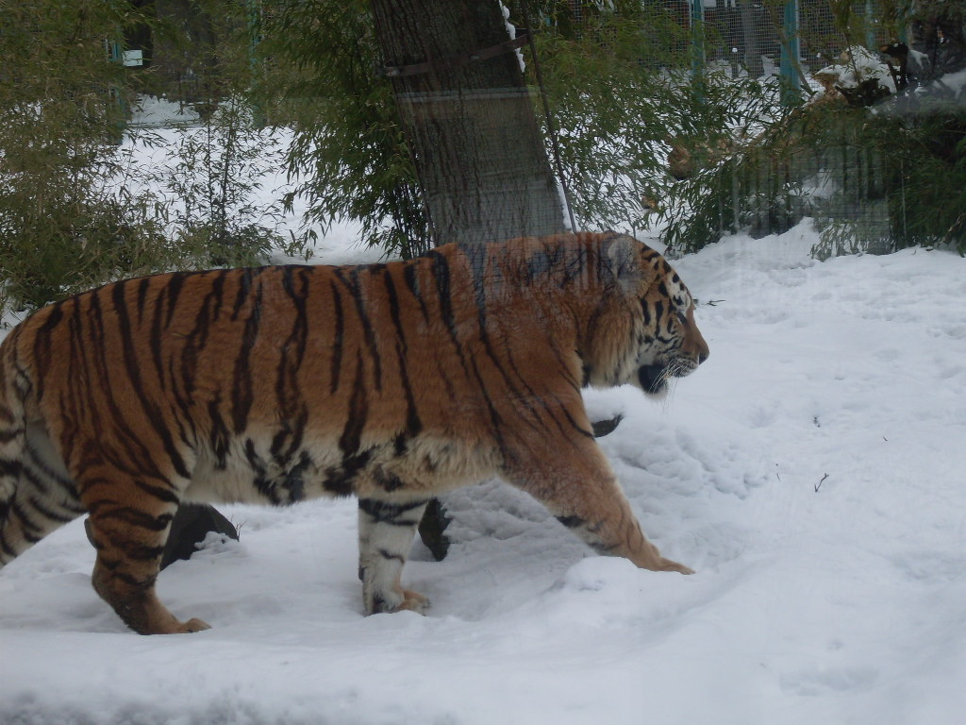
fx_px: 2567
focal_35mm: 92
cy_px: 362
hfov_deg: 21.3
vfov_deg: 16.1
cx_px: 483
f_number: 4.4
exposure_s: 1/350
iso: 80
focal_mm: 15.3
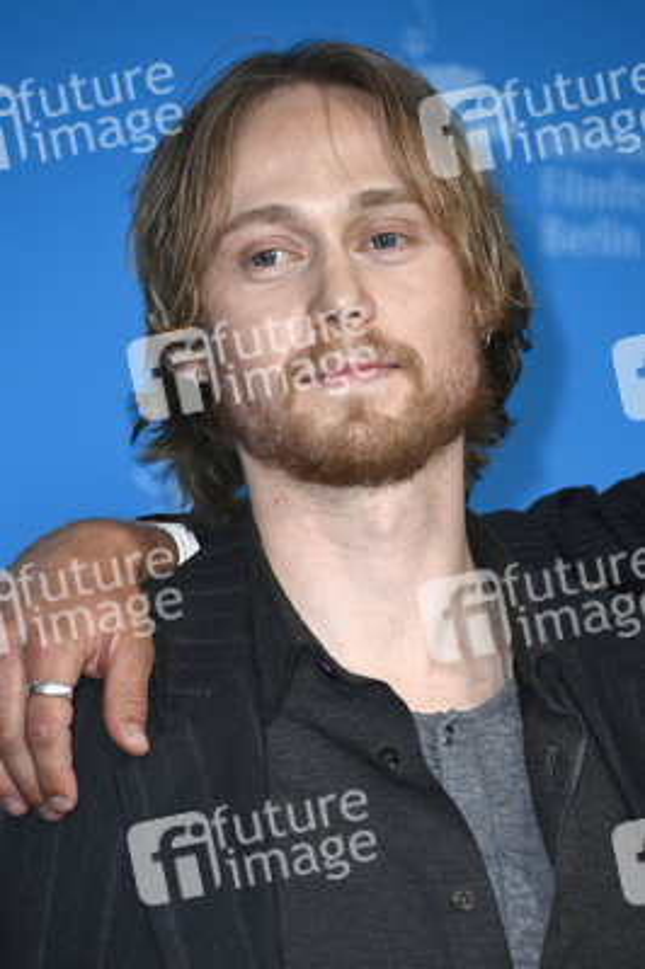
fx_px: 6730
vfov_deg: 8.2
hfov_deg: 5.5
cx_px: 322
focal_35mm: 250
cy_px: 484
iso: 1000
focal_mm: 250
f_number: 5.6
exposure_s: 1/250
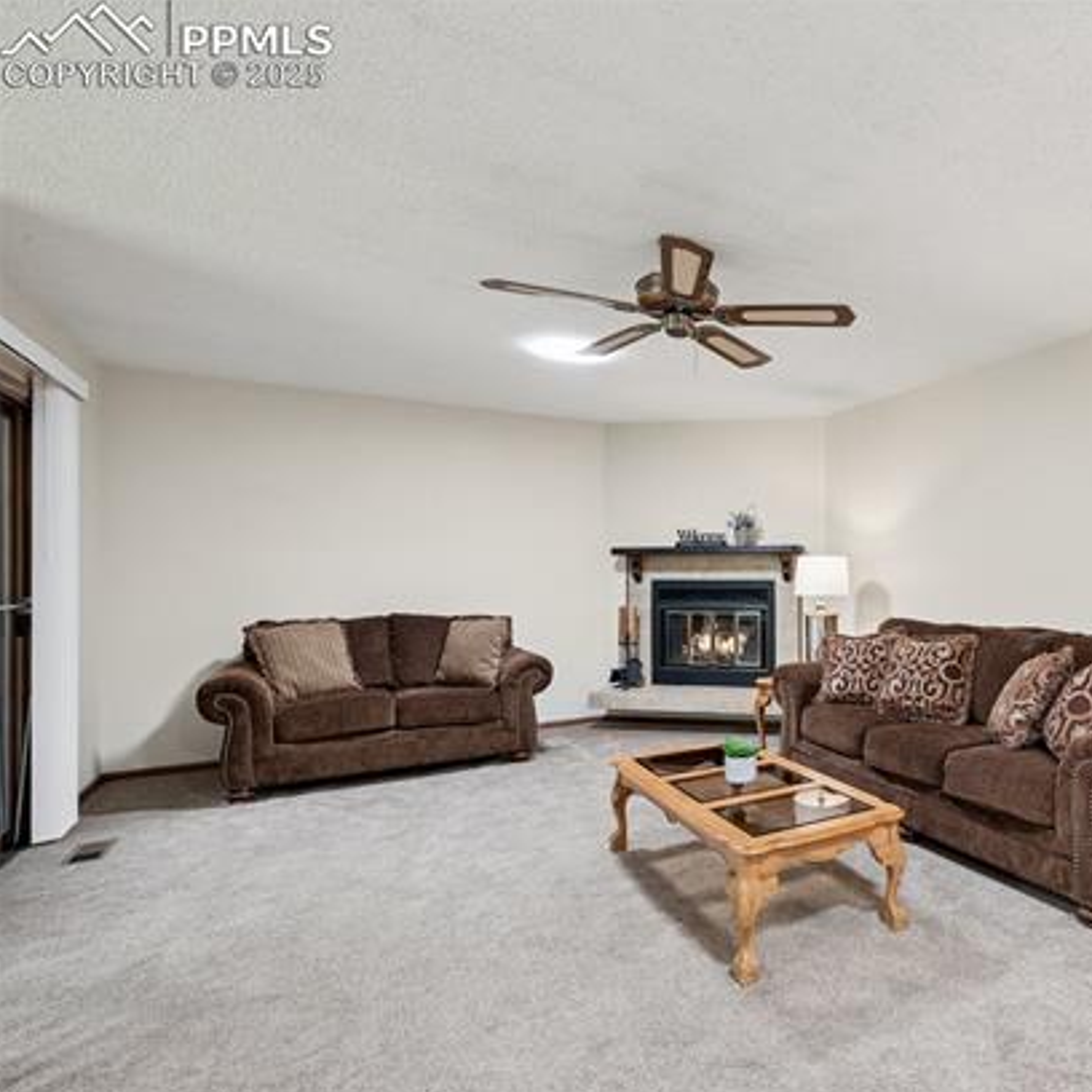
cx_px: 854
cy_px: 565
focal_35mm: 20
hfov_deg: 68.6
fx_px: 714
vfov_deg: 74.8
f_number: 11
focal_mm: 15
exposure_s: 1/6
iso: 800
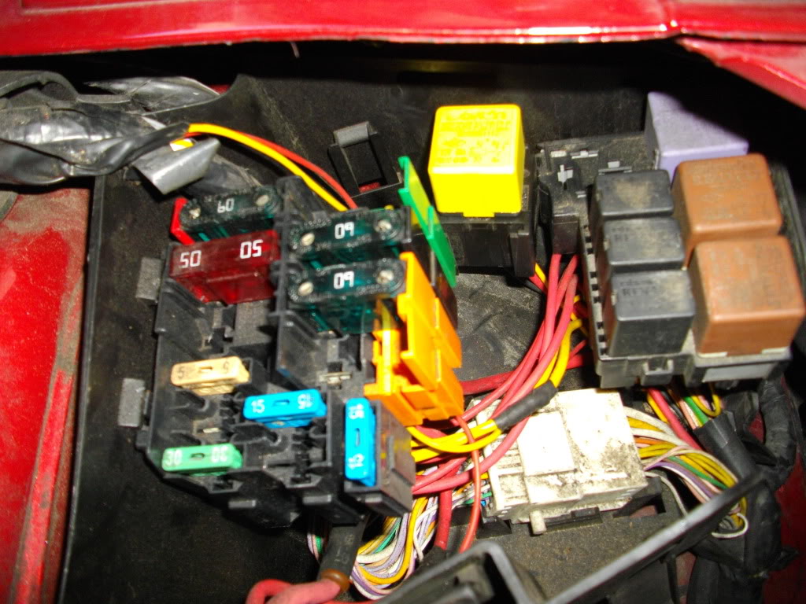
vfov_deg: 44.2
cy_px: 302
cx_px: 403
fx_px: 745
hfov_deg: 56.8
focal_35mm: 32
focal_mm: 5.7
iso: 200
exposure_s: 1/50
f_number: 2.9
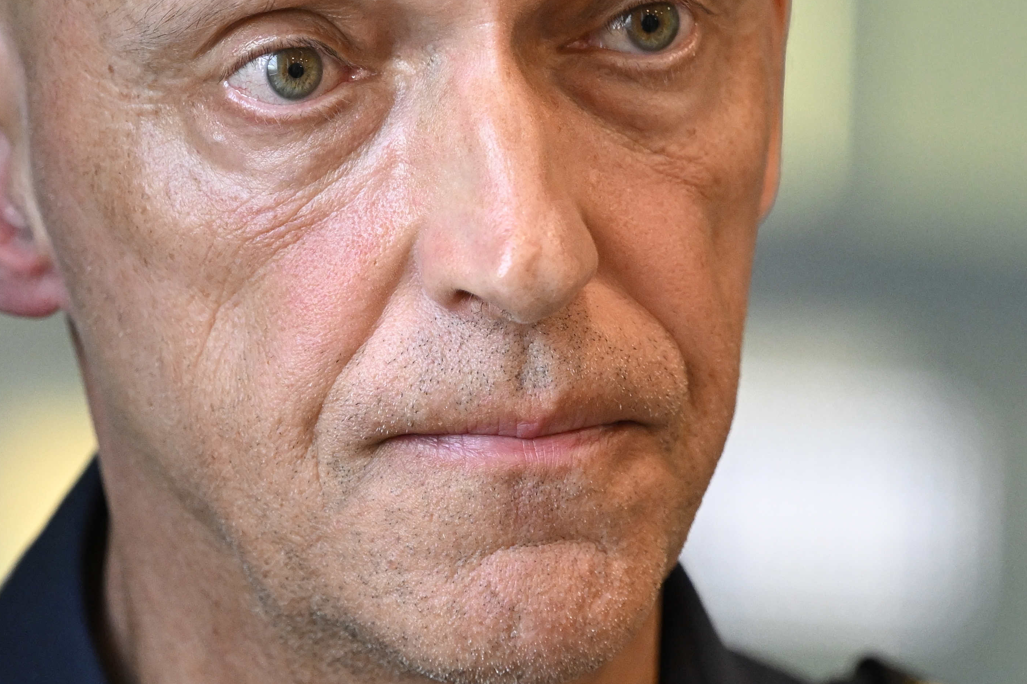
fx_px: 11695
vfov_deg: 3.4
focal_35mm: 410
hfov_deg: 5.0
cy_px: 292
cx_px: 397
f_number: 3.2
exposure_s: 1/320
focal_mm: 140
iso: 3200
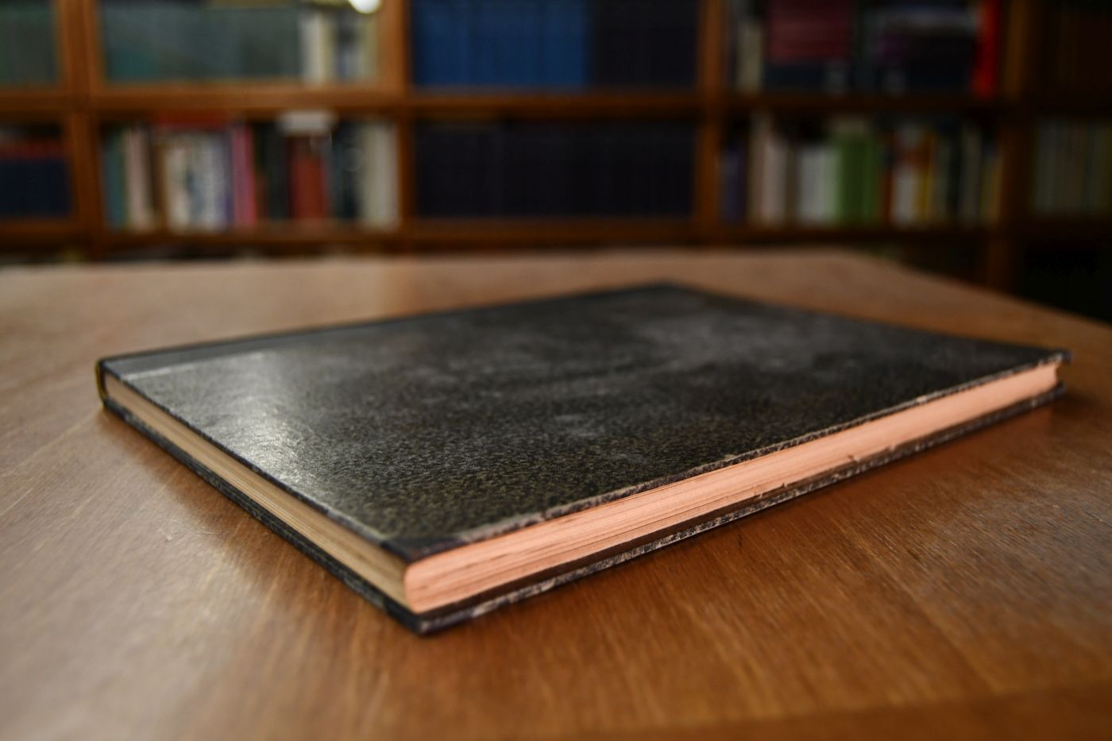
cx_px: 556
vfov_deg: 40.0
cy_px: 370
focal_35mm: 33
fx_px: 1019
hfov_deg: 57.2
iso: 800
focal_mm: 22
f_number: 3.5
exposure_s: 1/125
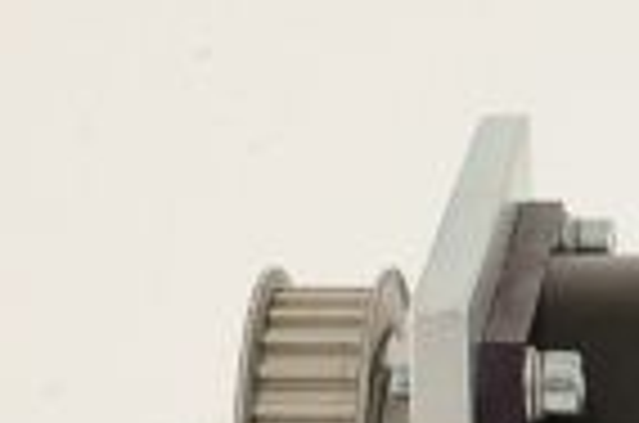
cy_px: 520
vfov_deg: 6.4
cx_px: 1238
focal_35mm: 212
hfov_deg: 9.2
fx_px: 3755
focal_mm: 50
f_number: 11
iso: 1600
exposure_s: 1/125
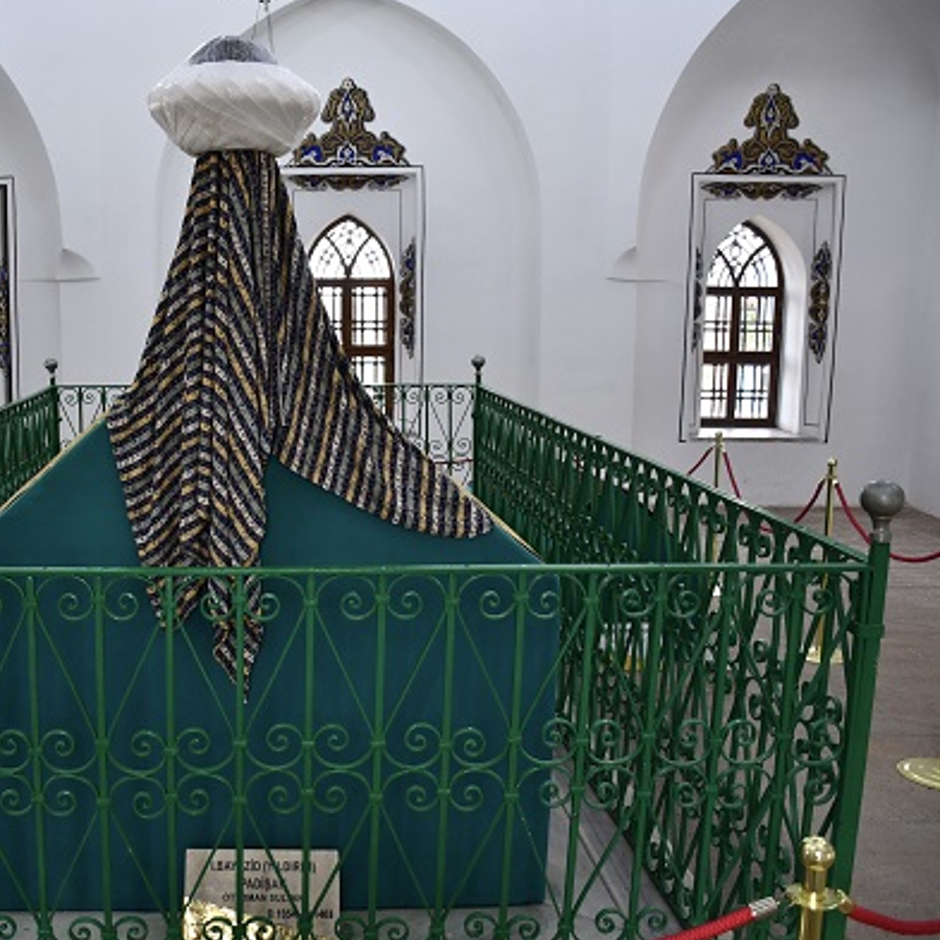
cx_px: 282
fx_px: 1075
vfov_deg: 47.2
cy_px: 466
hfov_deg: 46.2
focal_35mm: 35
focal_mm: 18
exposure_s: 1/125
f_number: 3.5
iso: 900
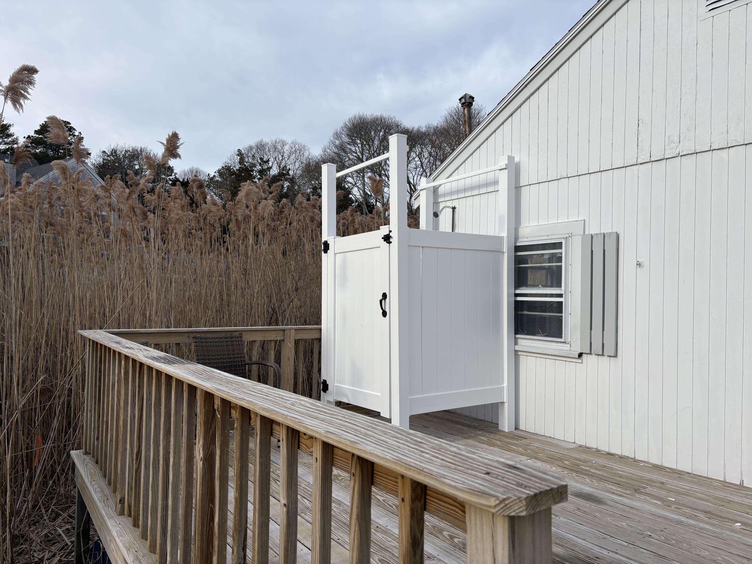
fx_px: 565
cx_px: 376
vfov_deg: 53.1
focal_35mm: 26
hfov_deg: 67.3
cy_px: 282
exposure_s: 1/3448
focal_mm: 5.96
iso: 50
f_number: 1.6
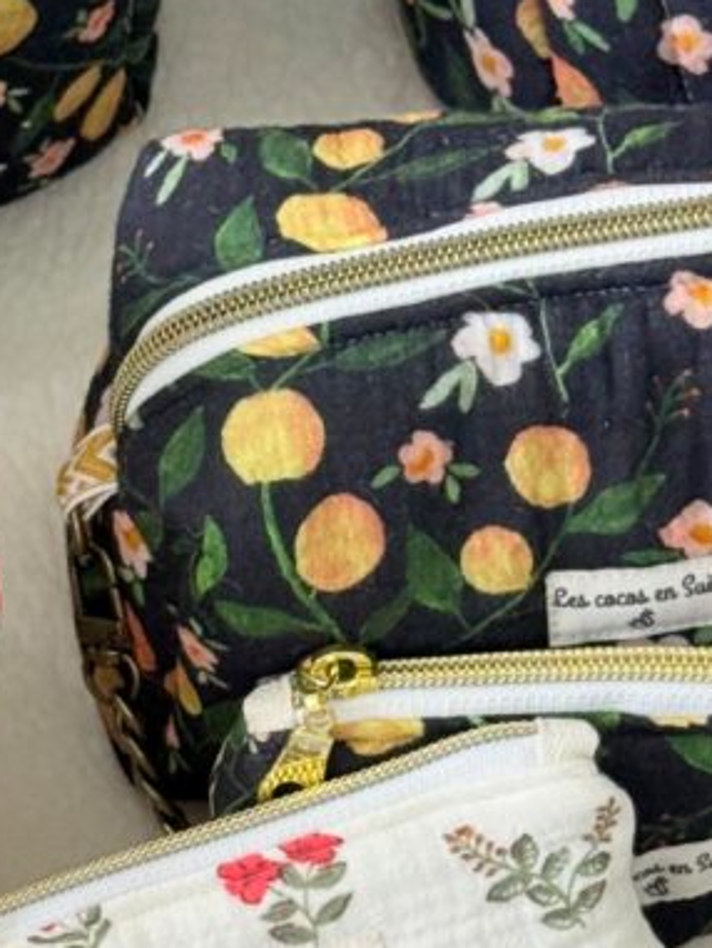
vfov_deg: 15.3
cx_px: 246
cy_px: 615
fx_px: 3536
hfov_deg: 11.5
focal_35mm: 129
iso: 160
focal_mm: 6.76
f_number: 1.78
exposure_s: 1/104
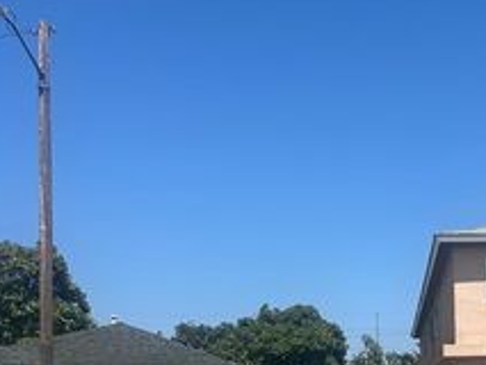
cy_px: 375
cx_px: 445
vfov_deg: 23.0
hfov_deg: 30.2
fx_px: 857
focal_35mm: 61
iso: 50
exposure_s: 1/5882
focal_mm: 5.7
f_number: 1.5
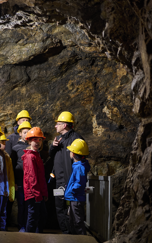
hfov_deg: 21.3
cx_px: 27
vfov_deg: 33.5
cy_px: 175
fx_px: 398
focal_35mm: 60
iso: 500
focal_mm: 35
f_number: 2
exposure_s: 1/100
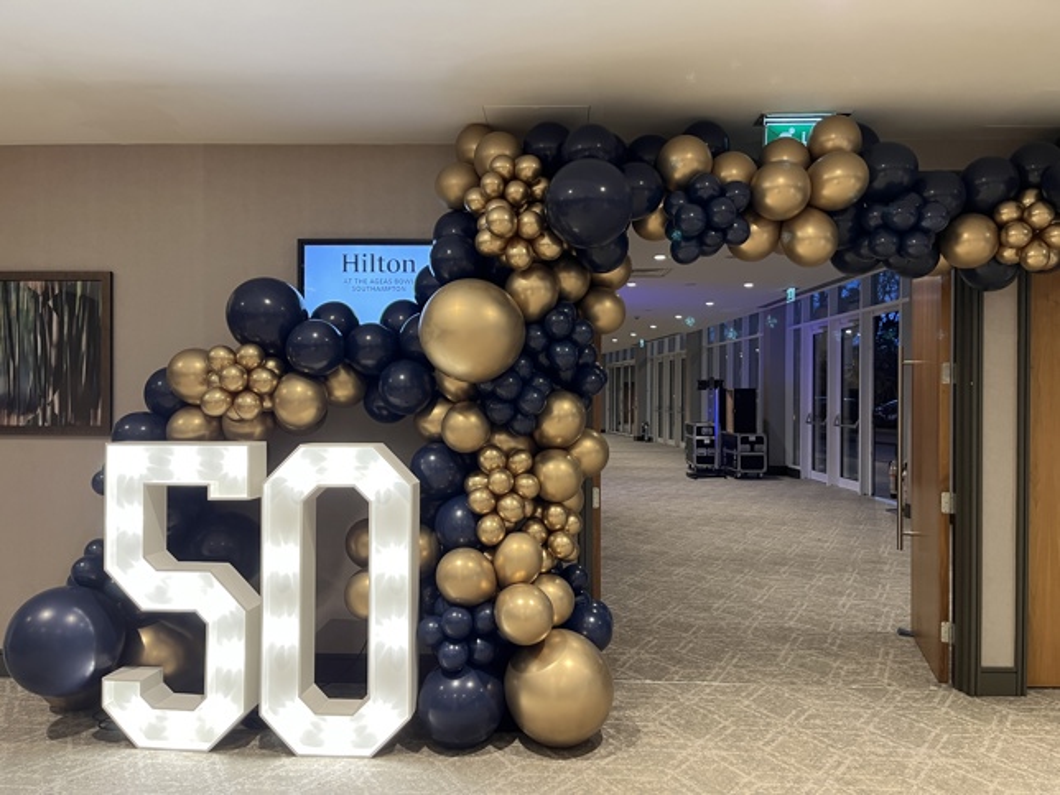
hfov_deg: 67.3
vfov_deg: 53.1
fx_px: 796
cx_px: 530
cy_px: 398
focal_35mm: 26
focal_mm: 5.1
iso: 250
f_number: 1.6
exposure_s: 1/50
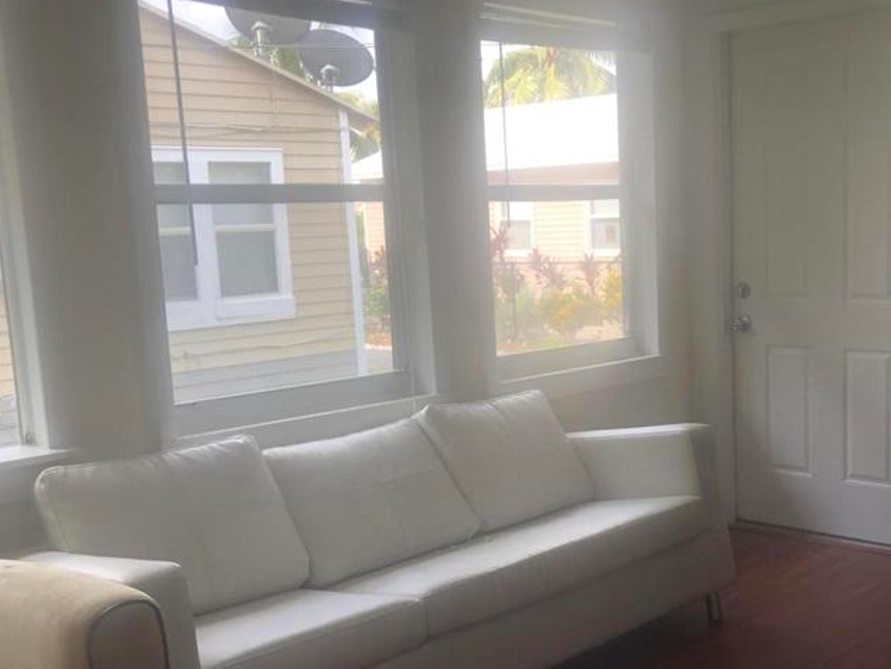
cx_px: 607
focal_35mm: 45
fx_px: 1158
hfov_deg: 41.4
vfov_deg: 32.1
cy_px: 411
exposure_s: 1/120
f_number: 1.8
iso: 32
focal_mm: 3.99
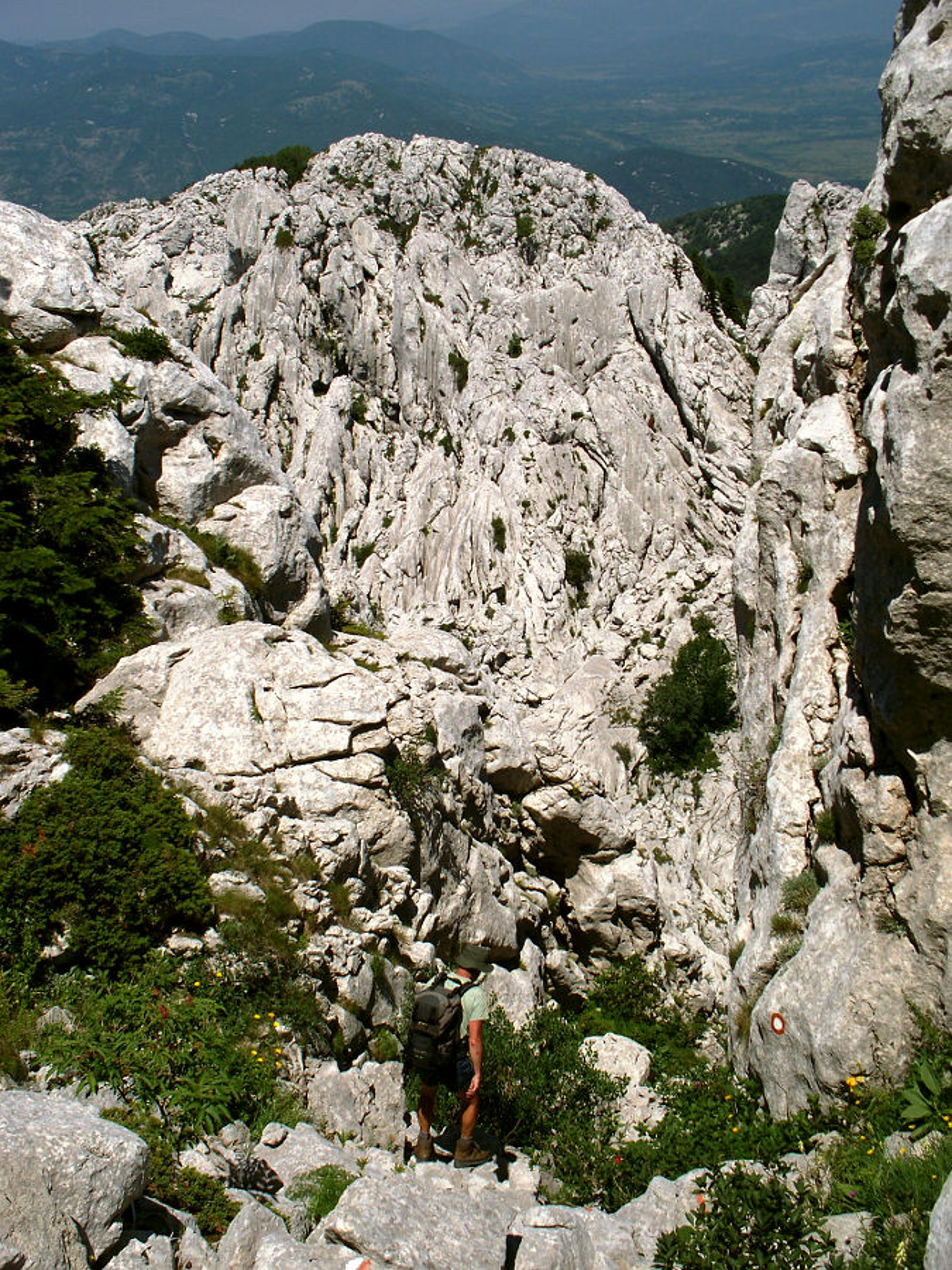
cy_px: 635
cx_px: 476
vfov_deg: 40.4
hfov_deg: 30.9
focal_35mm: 47
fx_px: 1723
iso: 64
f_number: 5
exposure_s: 1/640
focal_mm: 9.86
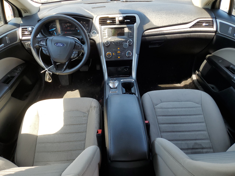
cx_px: 118
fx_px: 177
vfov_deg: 53.1
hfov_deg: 67.3
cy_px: 88
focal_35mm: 26
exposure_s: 1/286
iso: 50
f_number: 1.5
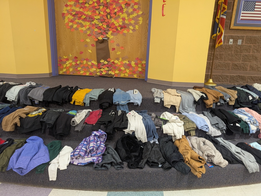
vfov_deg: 56.9
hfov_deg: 71.5
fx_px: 181
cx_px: 130
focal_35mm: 24
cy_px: 98
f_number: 1.68
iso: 71
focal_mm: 6.9
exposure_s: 1/23.8
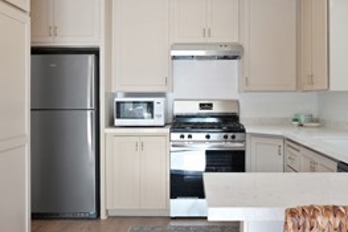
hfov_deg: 49.5
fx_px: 377
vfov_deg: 34.1
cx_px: 188
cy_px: 105
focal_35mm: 39
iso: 200
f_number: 4
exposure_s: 1/25
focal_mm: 16
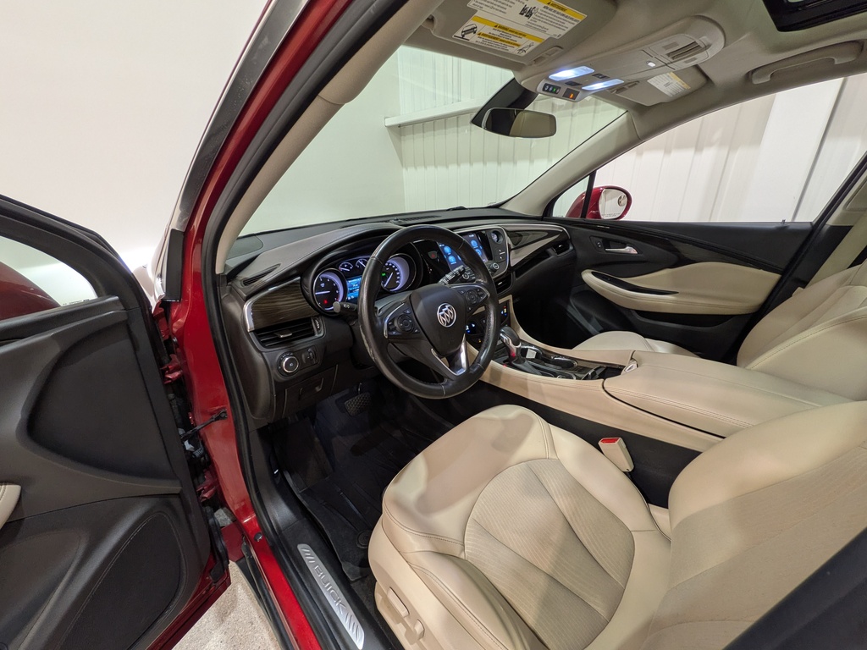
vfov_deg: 85.7
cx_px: 434
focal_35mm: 14
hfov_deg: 102.1
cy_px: 325
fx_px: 351
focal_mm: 1.83
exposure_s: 1/33.3
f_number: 2.2
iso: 59
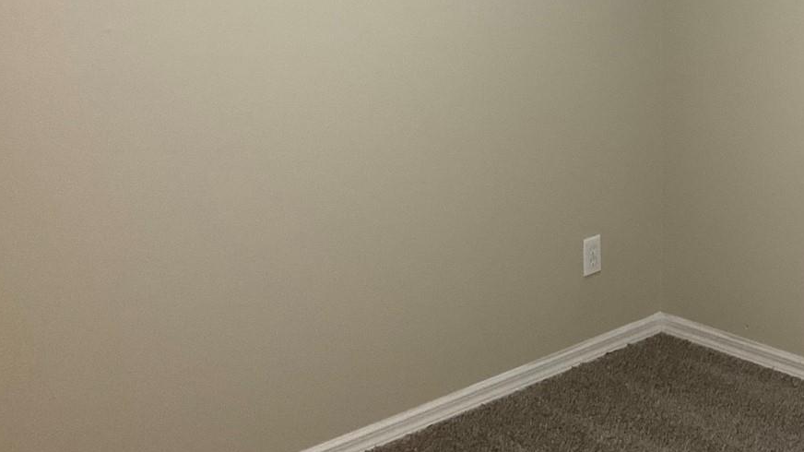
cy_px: 34
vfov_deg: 20.2
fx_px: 1236
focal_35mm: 58
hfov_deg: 34.9
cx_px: 639
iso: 160
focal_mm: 3
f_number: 1.8
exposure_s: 1/60
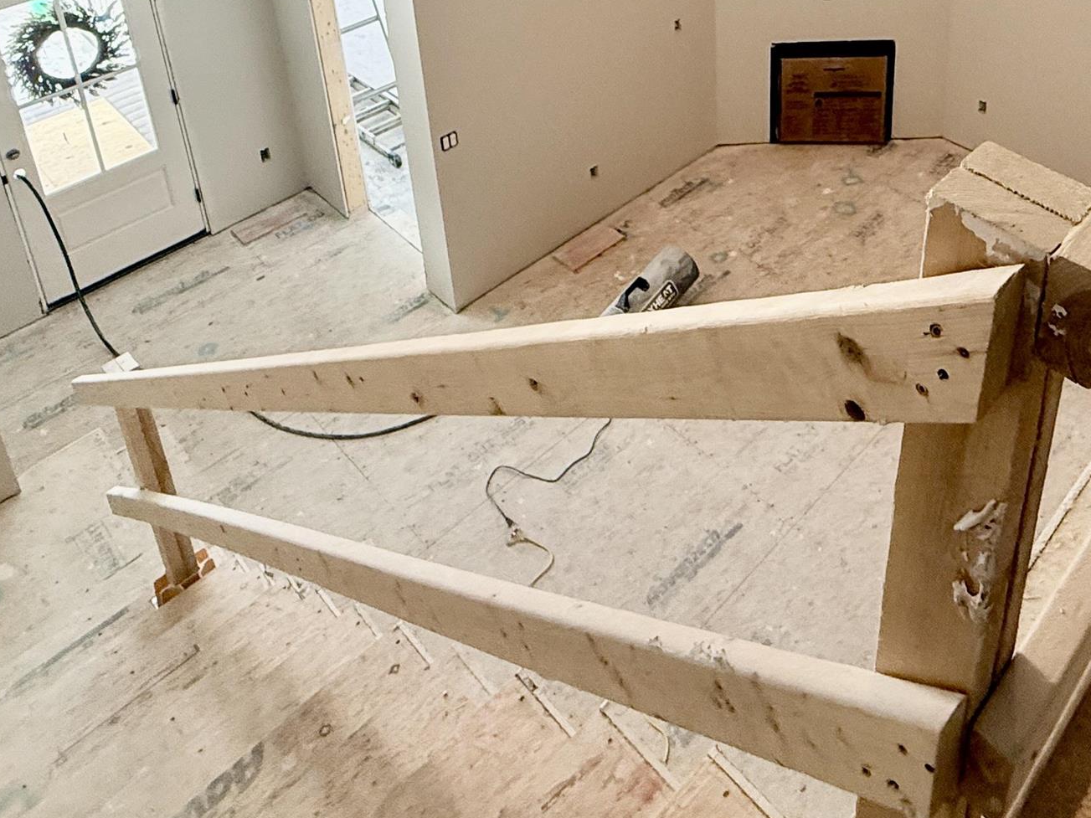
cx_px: 756
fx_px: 1040
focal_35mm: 33
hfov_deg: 53.9
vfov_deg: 35.9
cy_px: -100
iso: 200
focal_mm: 2.22
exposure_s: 1/120
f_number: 2.2
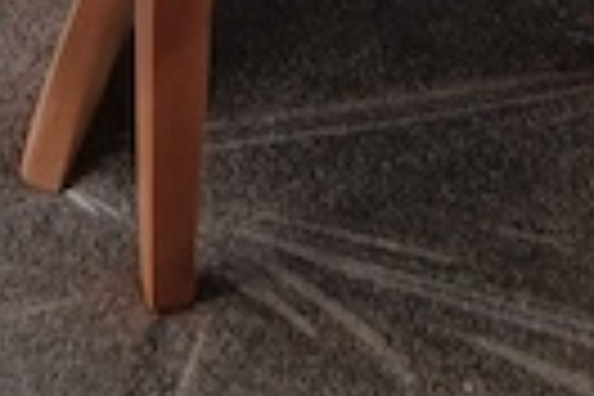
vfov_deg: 8.3
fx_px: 2359
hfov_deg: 14.3
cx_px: 135
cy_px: -749
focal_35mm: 143
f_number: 1.8
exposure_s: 1/100
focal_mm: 3.98
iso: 32
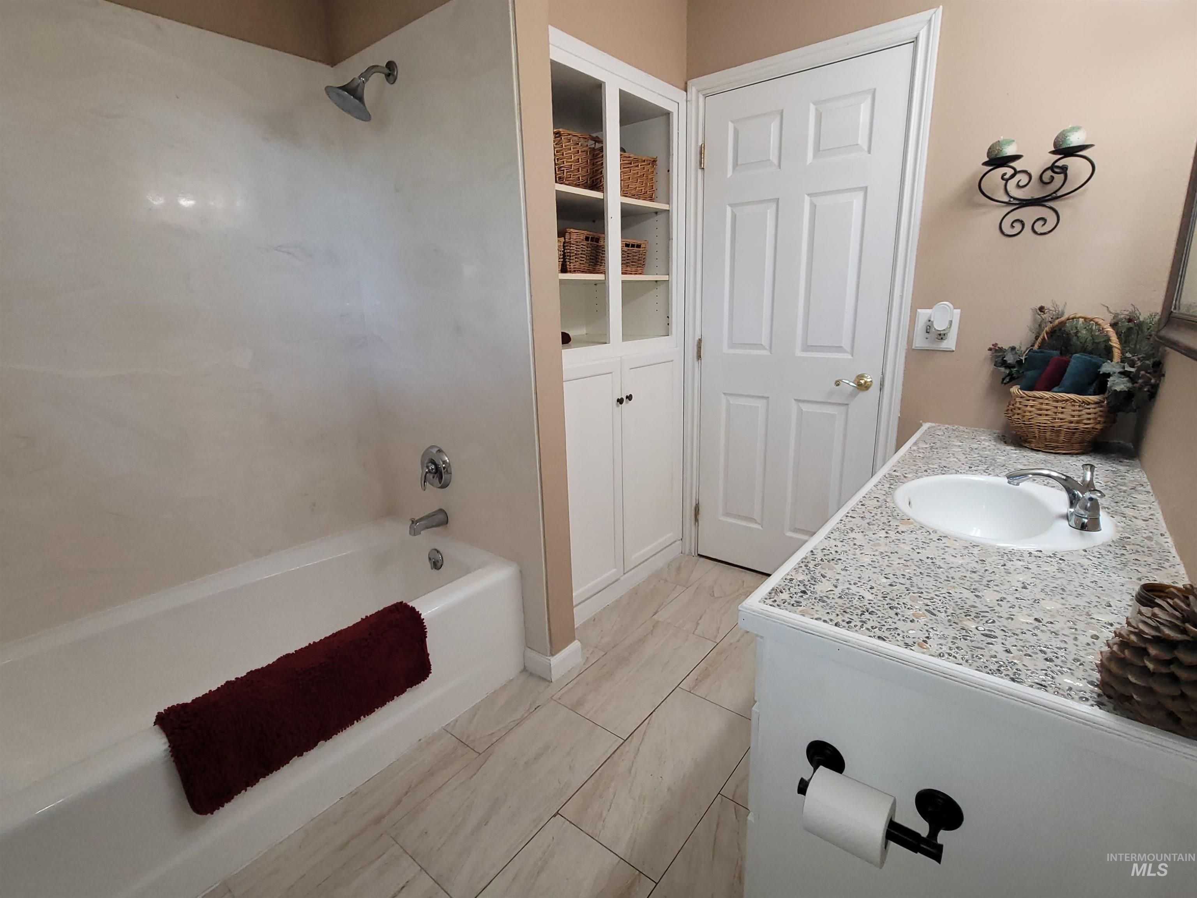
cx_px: 598
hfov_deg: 106.2
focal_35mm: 13
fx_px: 449
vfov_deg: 89.9
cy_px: 449
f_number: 2.2
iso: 200
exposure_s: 1/60.2
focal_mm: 2.2
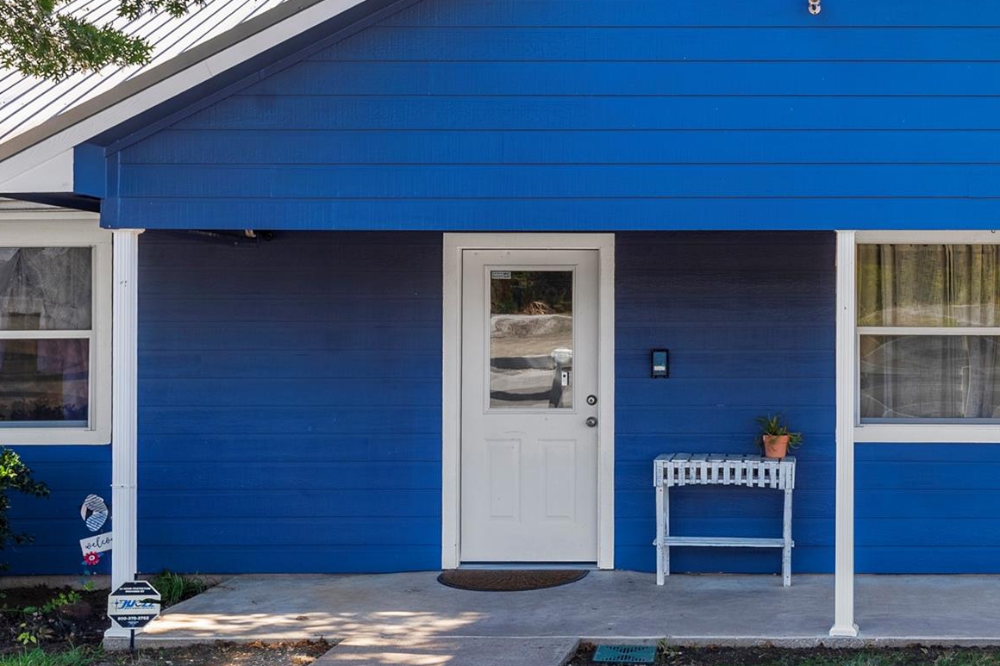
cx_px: 822
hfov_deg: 36.1
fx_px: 1472
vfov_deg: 25.2
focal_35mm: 53
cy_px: 159
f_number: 8
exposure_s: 1/40
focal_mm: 30
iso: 200
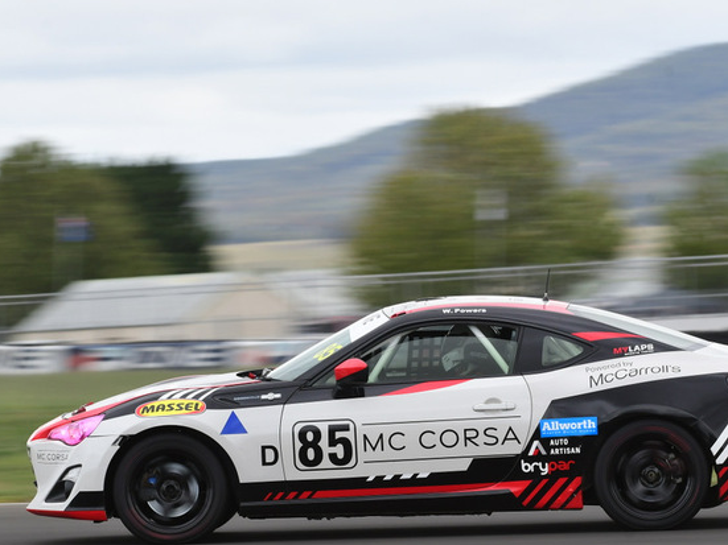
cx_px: 375
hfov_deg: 4.7
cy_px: 218
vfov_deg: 3.5
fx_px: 8810
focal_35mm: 419
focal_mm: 200
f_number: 11
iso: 320
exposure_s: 1/200
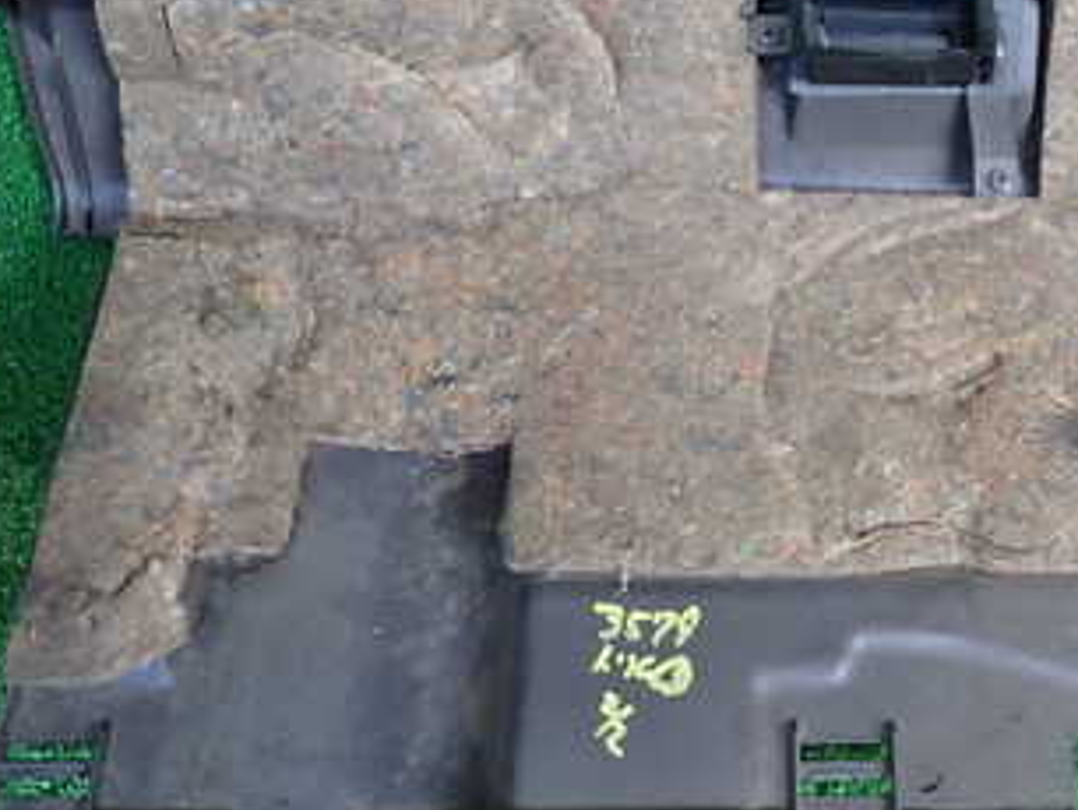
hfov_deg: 38.1
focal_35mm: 49
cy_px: 229
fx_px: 1527
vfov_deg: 29.4
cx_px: 782
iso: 200
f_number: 2
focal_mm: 4.5
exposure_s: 1/60
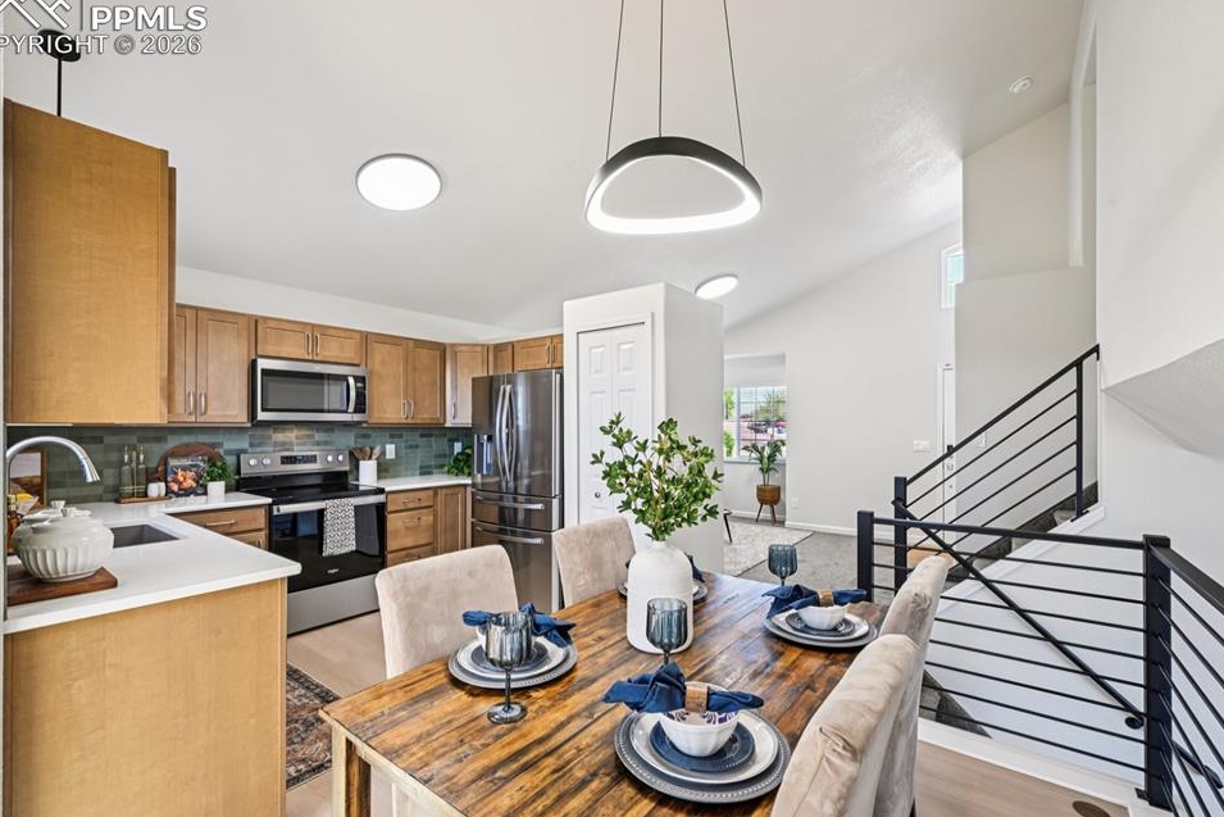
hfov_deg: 100.4
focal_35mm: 15
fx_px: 510
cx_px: 606
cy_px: 421
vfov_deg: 77.3
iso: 400
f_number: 11
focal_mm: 14
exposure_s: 1/8
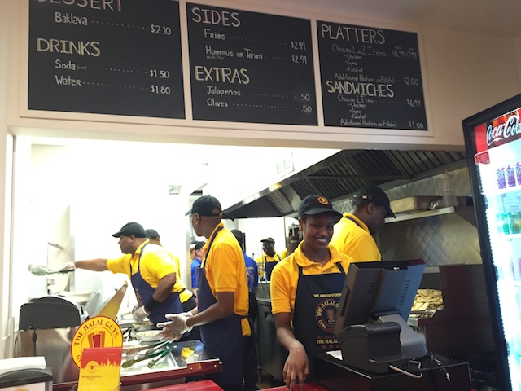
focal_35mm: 29
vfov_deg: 48.2
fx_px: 436
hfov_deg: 61.7
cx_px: 260
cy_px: 196
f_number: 2.2
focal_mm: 4.15
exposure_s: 1/30
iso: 160
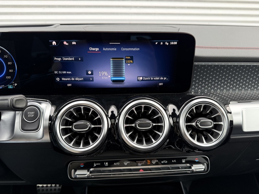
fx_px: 180
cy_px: 97
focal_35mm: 24
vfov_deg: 56.8
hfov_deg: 71.6
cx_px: 130
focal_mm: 6.76
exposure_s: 1/226
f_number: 1.78
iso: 200
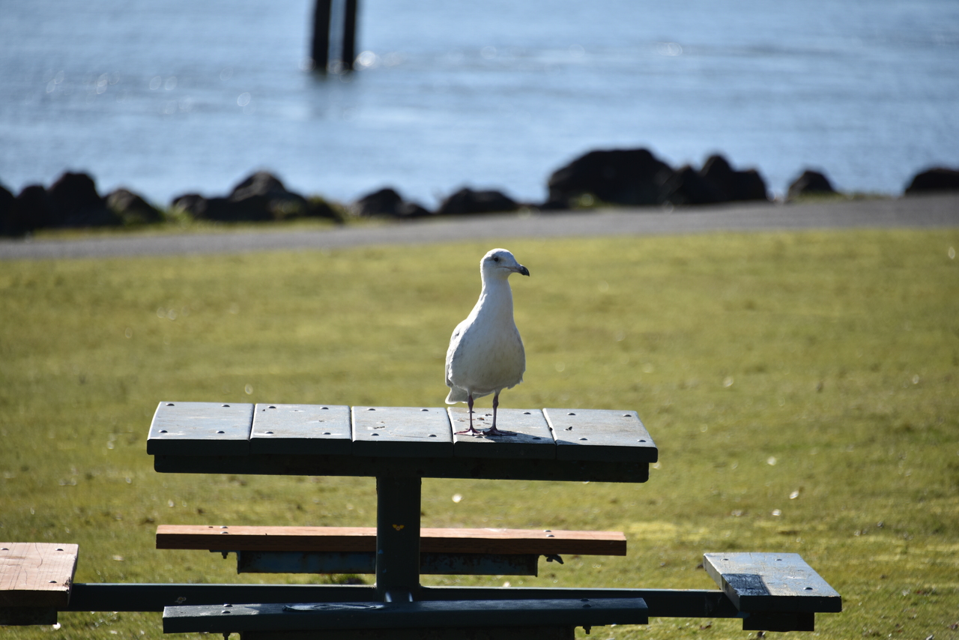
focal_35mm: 300
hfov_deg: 6.9
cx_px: 480
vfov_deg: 4.6
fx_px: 7993
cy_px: 320
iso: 160
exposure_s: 1/640
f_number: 5.6
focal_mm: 300
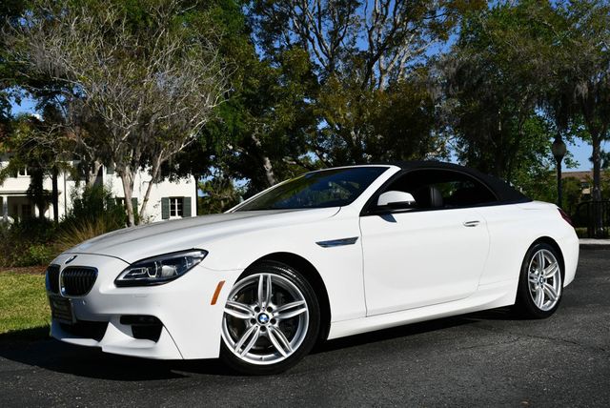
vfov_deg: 33.5
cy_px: 204
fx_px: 678
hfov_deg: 48.4
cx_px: 305
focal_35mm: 40
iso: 100
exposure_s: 1/400
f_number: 10
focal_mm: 20
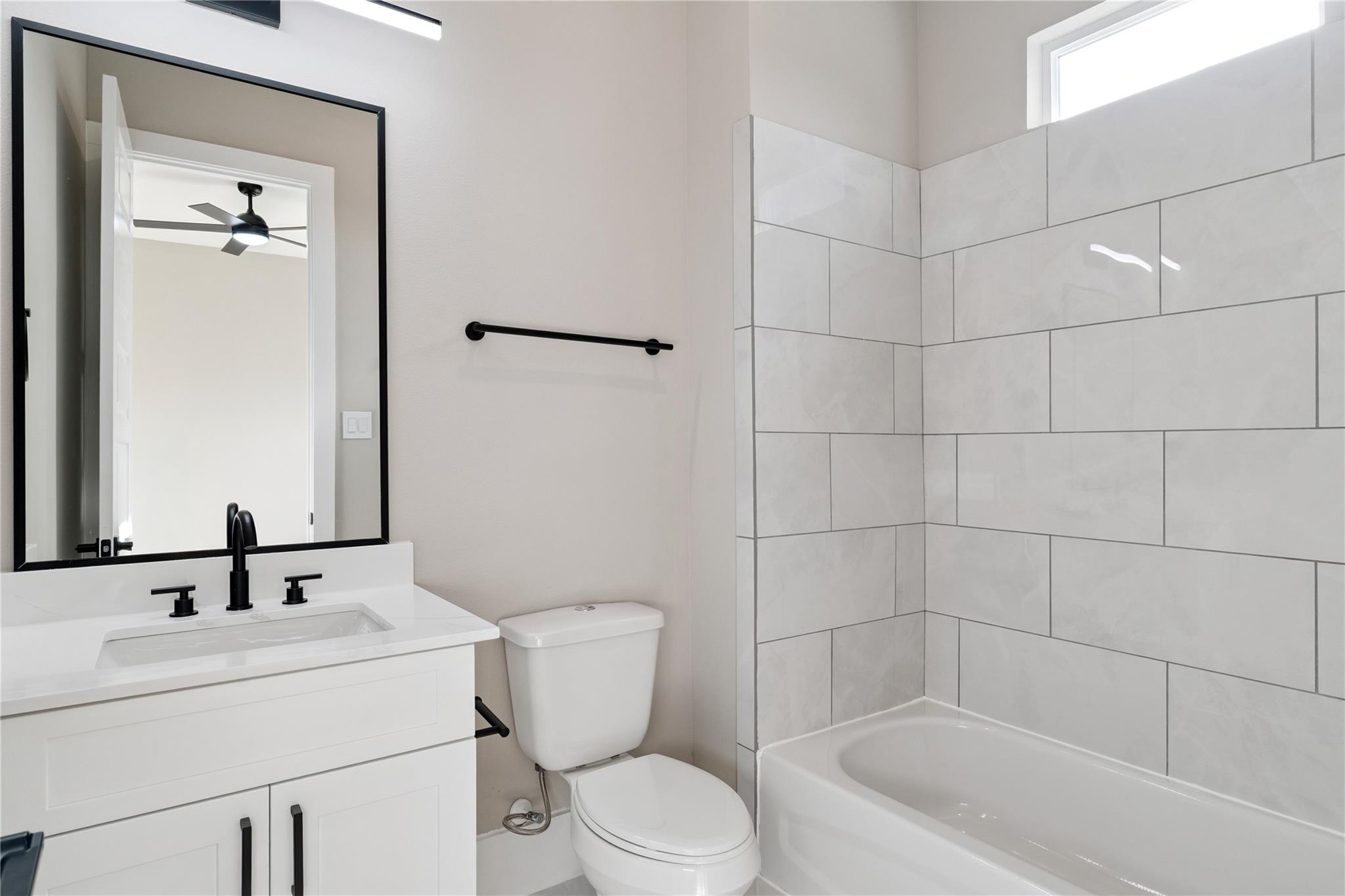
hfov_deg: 86.9
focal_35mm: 19
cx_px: 672
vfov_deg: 64.5
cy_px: 448
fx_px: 710
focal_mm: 19
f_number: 9
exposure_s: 1/13
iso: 200
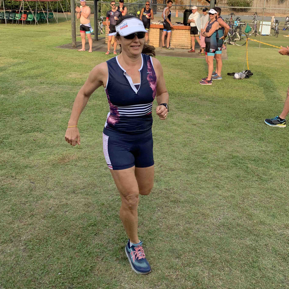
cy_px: 89
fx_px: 321
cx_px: 152
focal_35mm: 34
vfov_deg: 47.4
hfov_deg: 48.4
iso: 25
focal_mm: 4.25
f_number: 1.8
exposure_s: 1/864
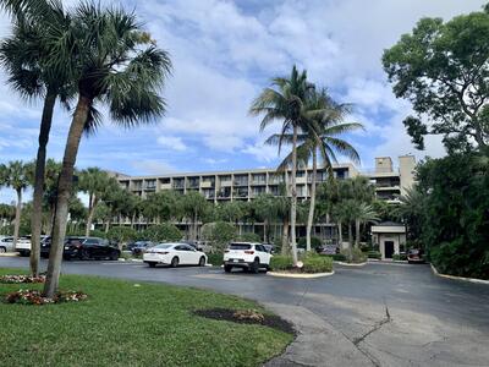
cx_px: 244
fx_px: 367
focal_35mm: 26
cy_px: 184
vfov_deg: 53.1
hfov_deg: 67.3
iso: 25
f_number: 1.8
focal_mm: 4.25
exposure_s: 1/2033
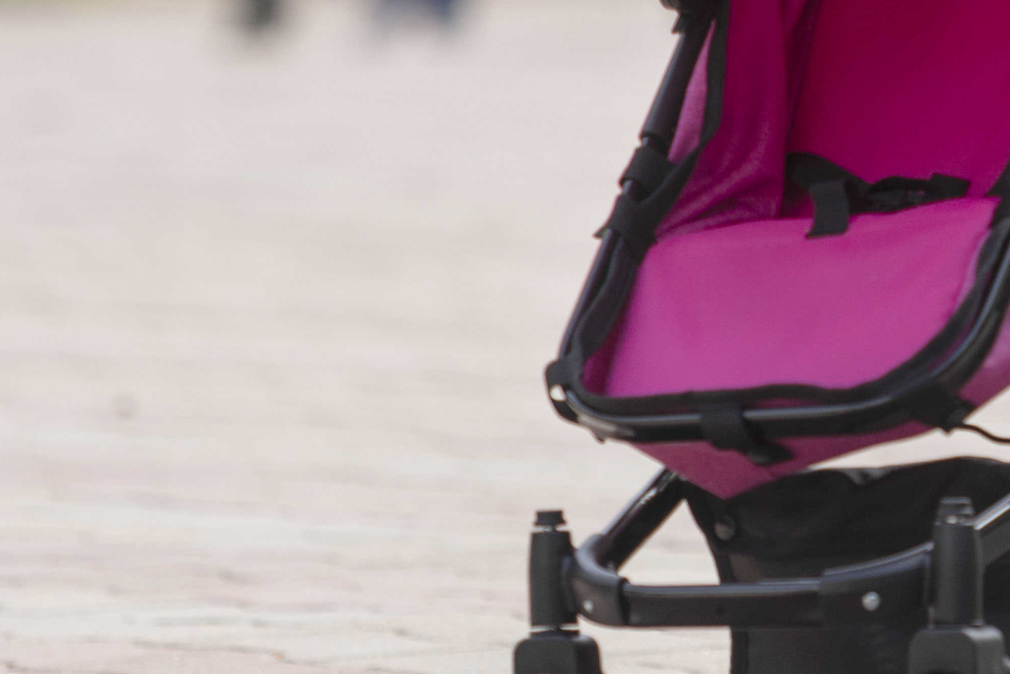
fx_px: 11423
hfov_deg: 5.0
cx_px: 1156
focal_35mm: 407
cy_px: 2
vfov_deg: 3.4
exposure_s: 1/1250
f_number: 2.8
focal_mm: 135
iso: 125
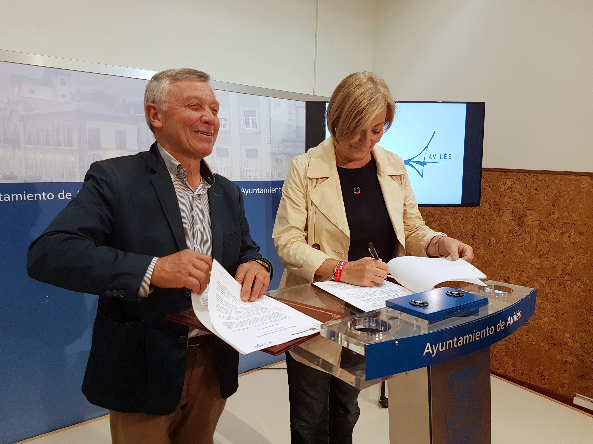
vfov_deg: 53.1
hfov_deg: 67.3
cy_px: 222
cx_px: 296
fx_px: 445
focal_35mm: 26
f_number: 1.7
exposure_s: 1/50
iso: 80
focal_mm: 4.2
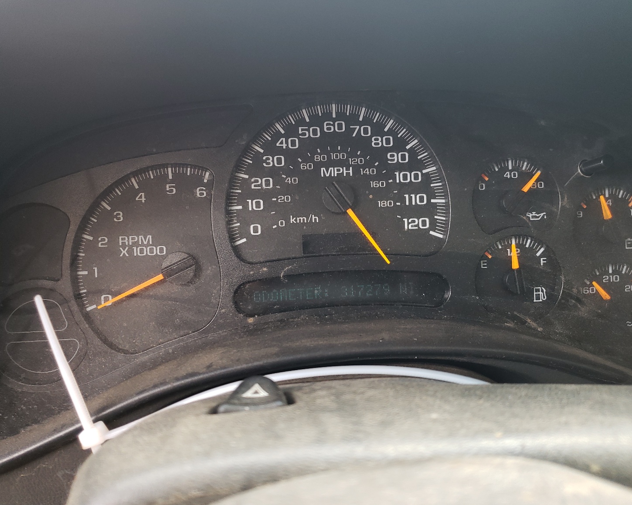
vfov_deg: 51.5
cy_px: 258
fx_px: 524
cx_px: 335
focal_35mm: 28
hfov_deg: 62.2
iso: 79
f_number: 1.5
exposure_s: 1/50
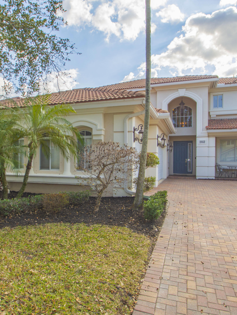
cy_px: 157
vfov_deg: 67.3
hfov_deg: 52.7
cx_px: 96
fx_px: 237
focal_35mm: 26
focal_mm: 12
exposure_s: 1/250
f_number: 5.6
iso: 100
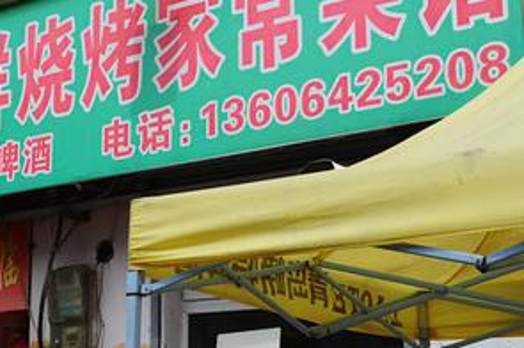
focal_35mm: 76
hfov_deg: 26.2
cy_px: 236
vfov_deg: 17.9
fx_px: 1105
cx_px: 112
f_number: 5.6
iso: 200
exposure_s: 1/1250
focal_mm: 35
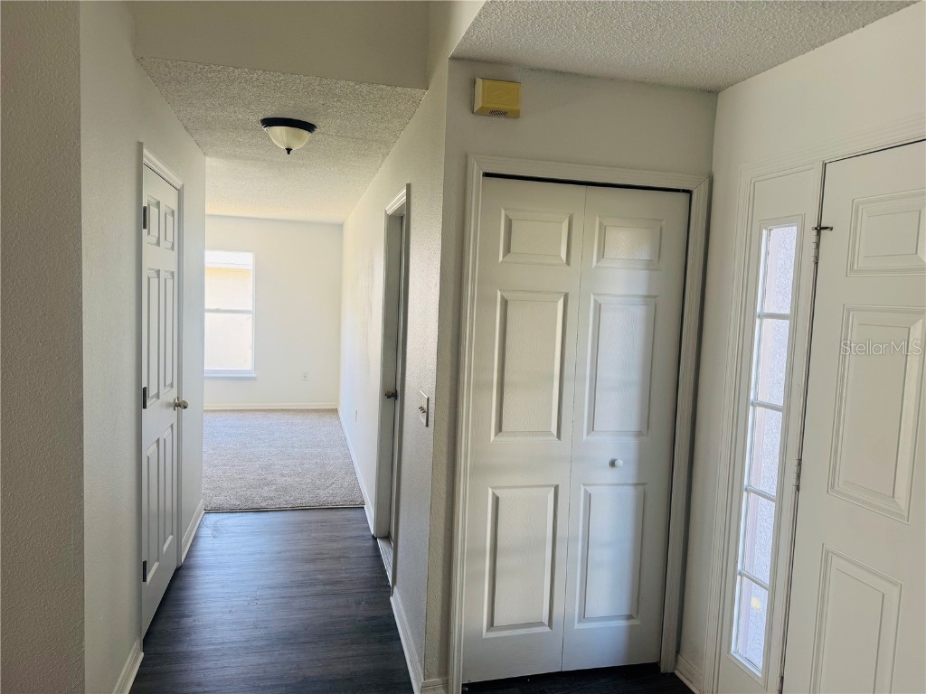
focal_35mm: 24
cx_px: 463
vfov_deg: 56.8
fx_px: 642
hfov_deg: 71.6
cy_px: 347
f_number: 1.78
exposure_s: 1/121
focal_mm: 6.76
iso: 125
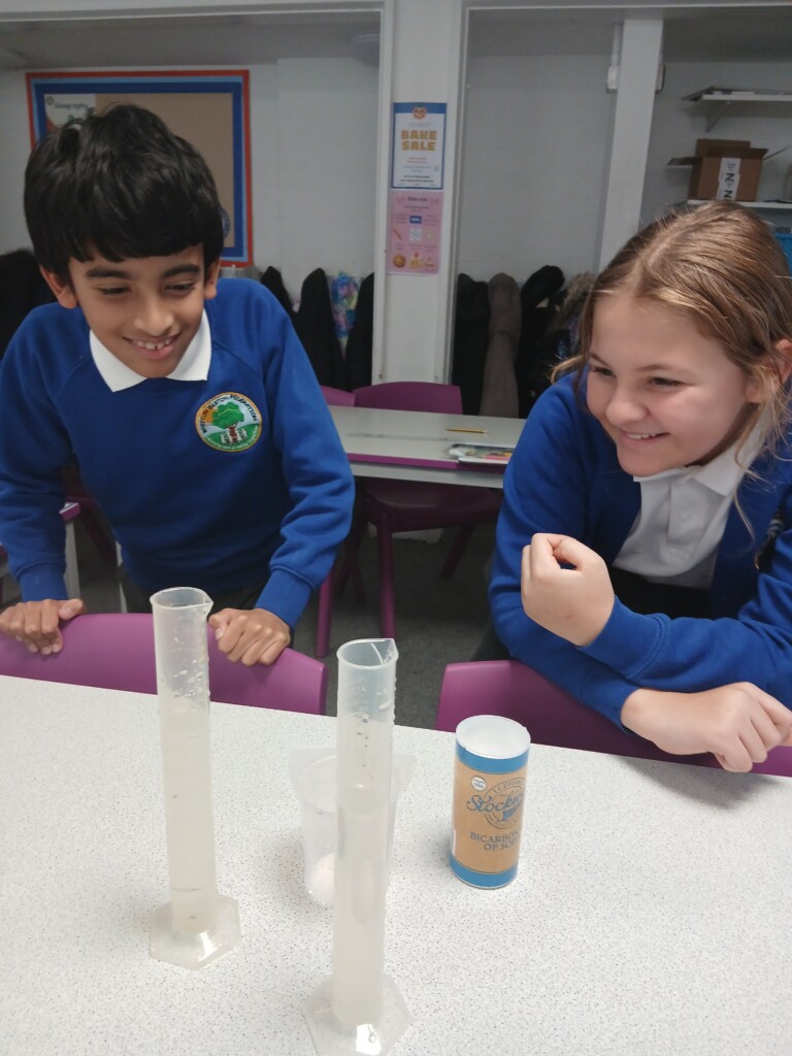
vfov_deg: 67.3
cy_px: 528
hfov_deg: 53.1
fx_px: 793
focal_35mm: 26
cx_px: 396
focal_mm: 3.98
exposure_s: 1/50
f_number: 1.8
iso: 160
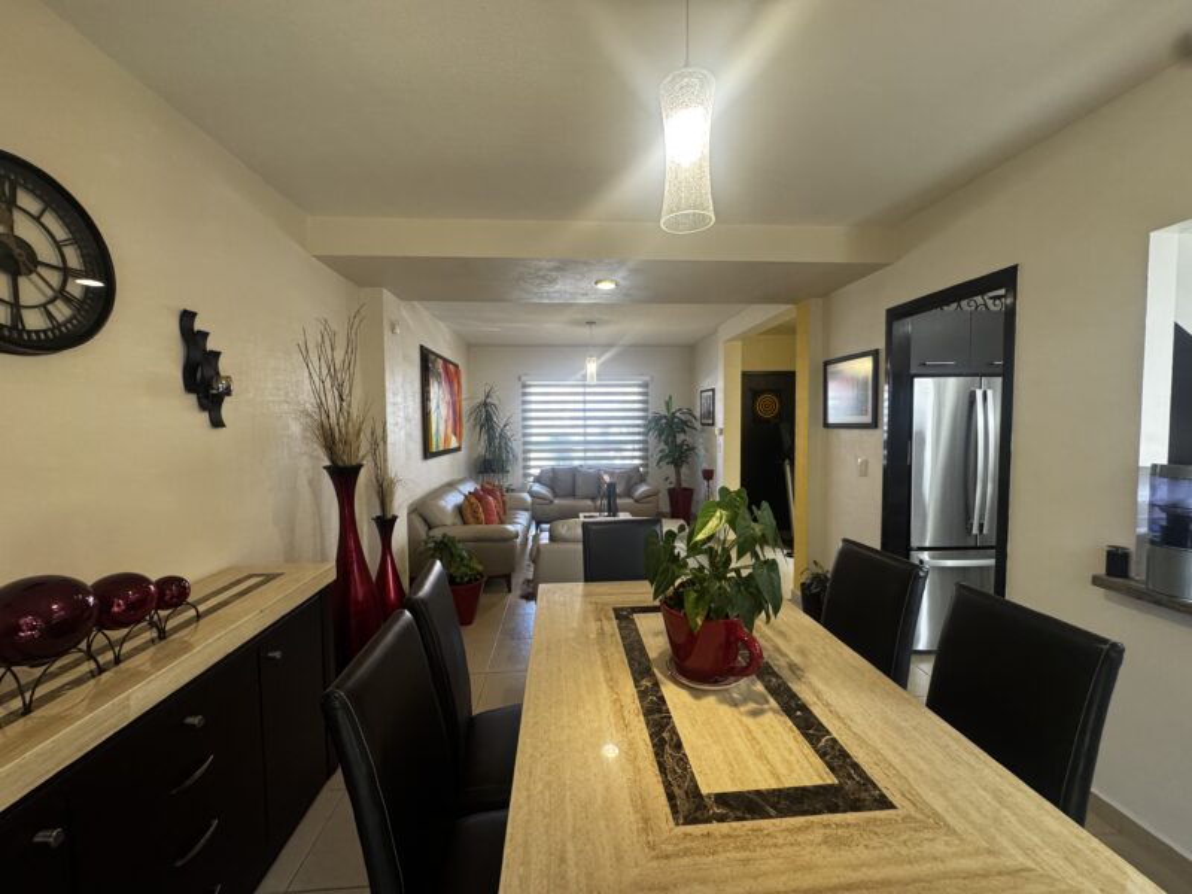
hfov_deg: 102.1
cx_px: 596
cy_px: 447
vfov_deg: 85.7
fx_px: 482
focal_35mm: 14
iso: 320
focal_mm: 2.22
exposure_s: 1/120
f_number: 2.2
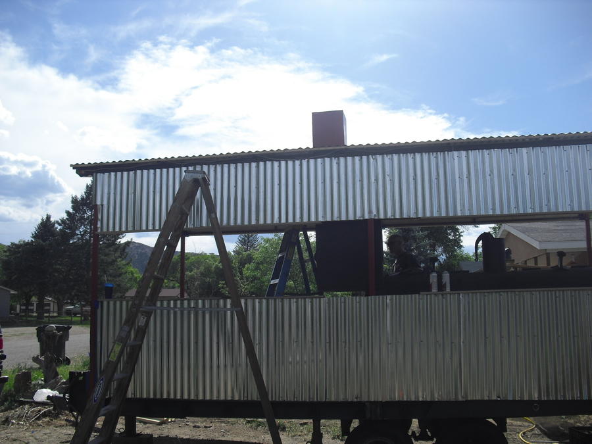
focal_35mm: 36
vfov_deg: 39.7
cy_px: 222
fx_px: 616
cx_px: 296
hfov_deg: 51.4
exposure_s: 1/200
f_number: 7.8
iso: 64
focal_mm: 6.3
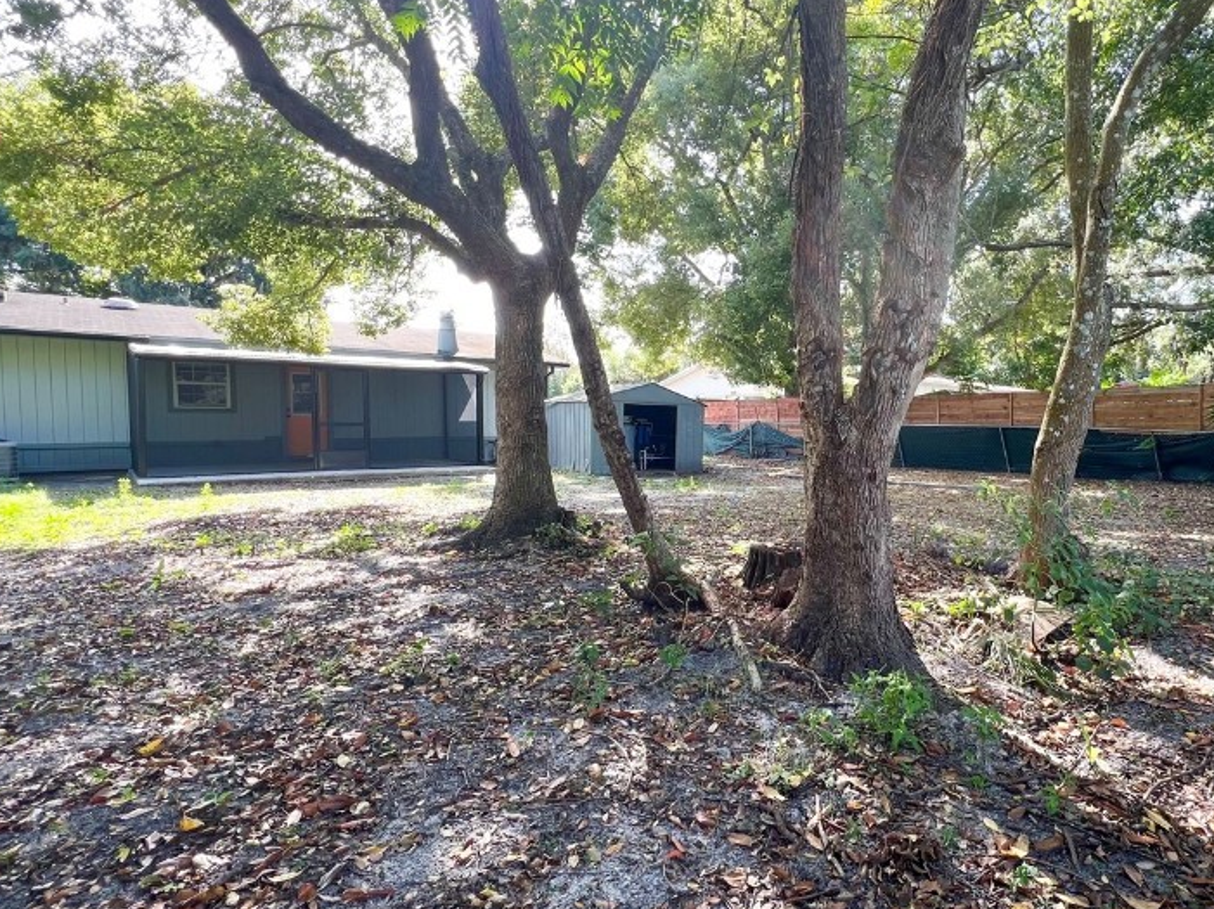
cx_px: 750
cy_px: 459
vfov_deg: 68.6
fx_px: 666
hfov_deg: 83.3
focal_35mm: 19
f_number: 1.8
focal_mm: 1.57
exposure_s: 1/99
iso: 40
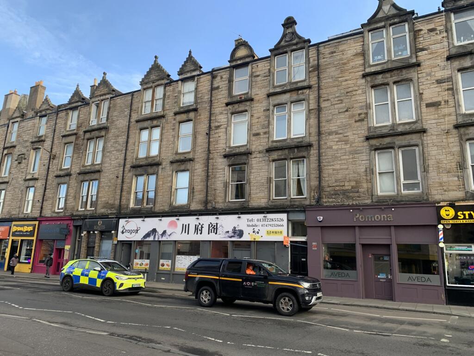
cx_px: 237
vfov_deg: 53.1
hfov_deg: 67.3
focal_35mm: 26
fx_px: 356
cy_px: 178
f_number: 1.8
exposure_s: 1/270
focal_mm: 4.25
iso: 25
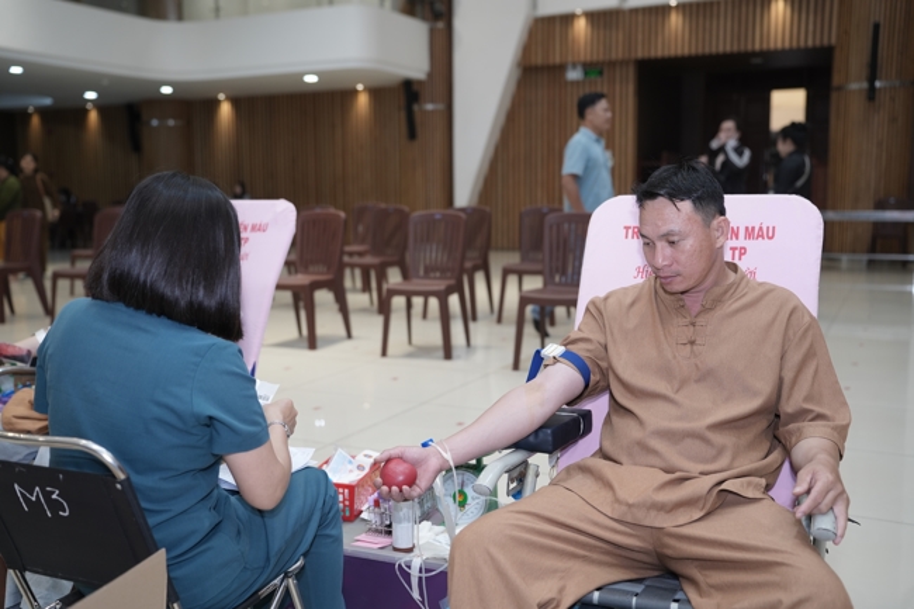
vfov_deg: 37.8
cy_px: 304
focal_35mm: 35
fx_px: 888
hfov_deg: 54.4
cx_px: 457
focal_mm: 35
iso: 500
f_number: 2.5
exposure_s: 1/125
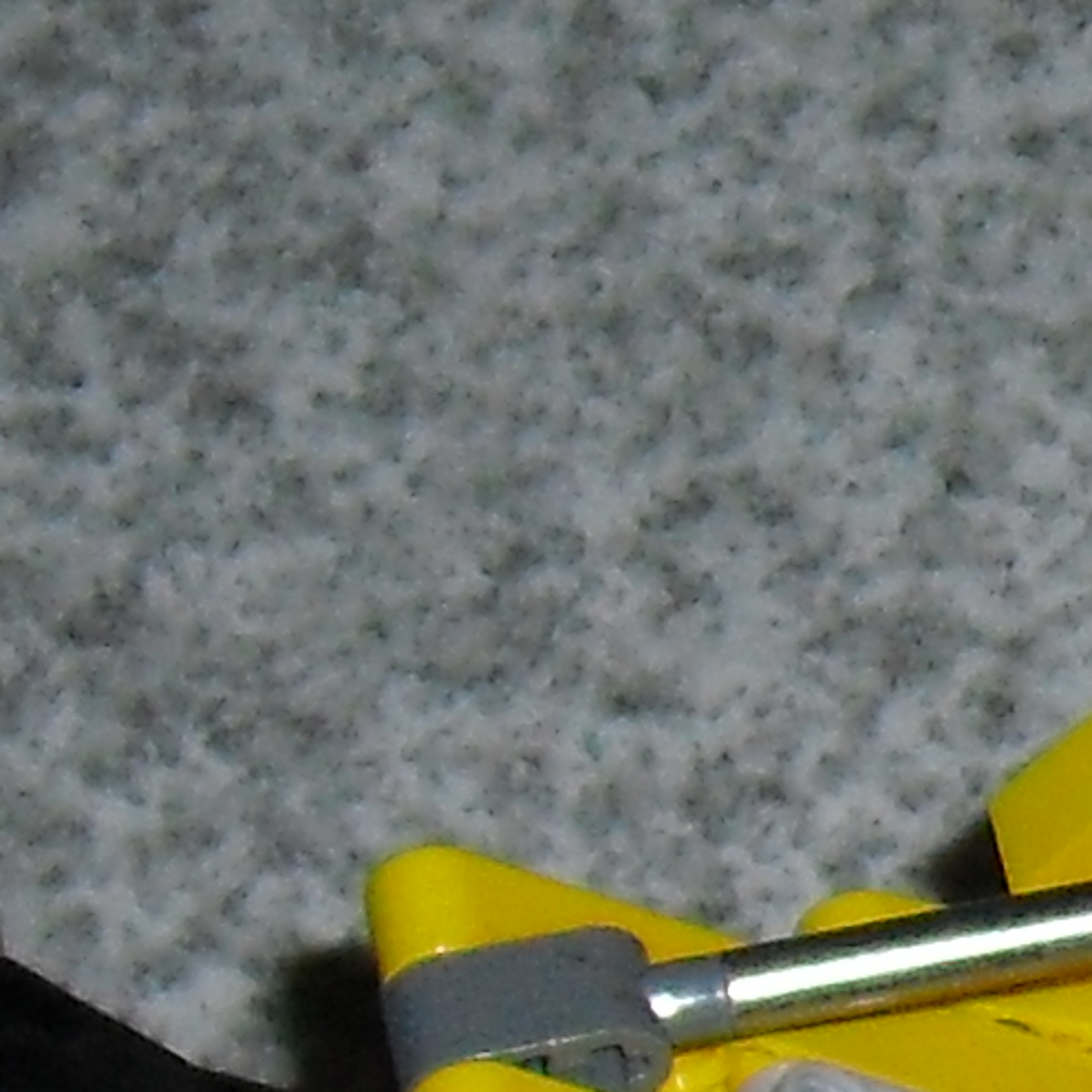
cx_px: 2965
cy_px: 874
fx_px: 9172
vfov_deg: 6.8
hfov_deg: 6.4
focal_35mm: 257
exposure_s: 1/60
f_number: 3.1
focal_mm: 6.3
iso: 200
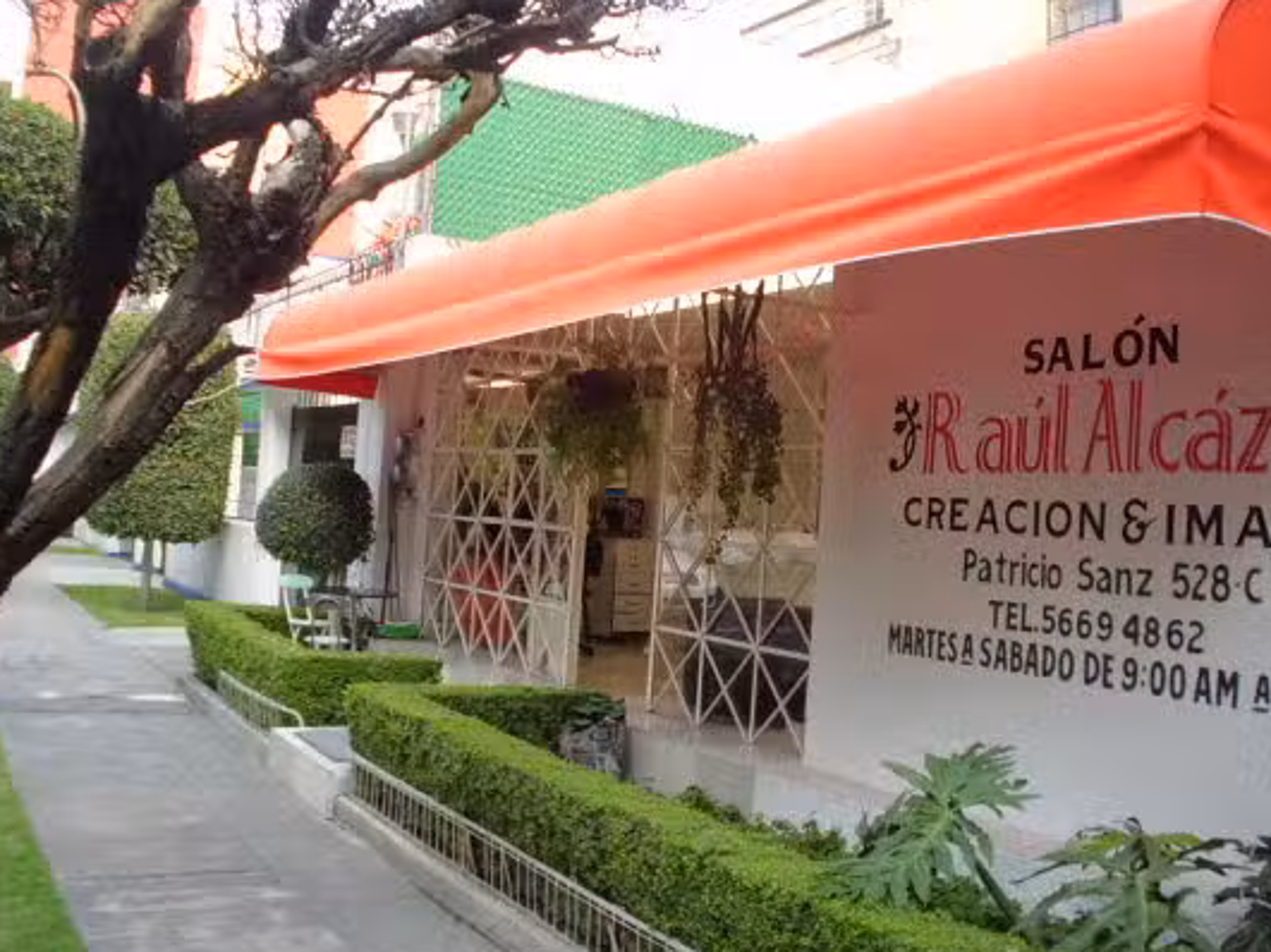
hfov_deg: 36.1
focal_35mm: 53
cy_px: 447
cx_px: 701
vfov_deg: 27.5
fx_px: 1946
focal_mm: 7.9
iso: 100
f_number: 4.2
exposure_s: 1/100
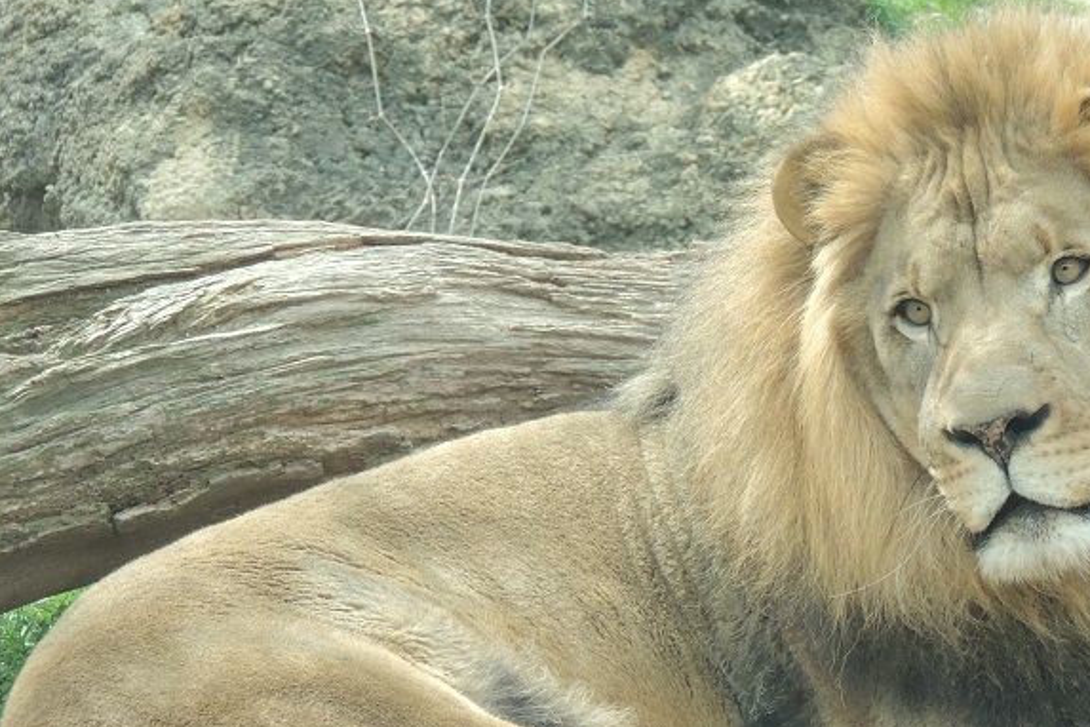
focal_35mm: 335
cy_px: 466
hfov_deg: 6.2
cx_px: 708
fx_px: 10142
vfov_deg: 4.1
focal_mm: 35.6
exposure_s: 1/320
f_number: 4.6
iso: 400
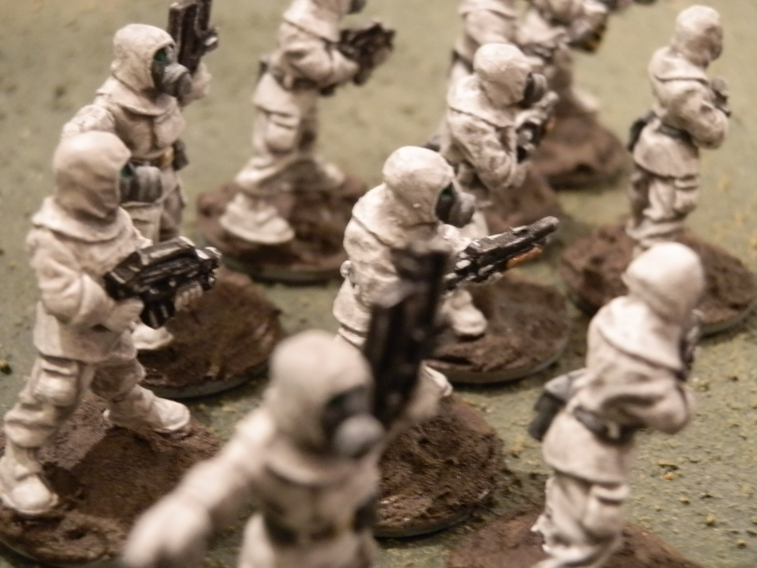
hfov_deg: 31.7
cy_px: 284
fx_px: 1334
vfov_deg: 24.0
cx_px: 378
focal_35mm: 61
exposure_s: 1/6
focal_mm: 10.99
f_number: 3.7
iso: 400
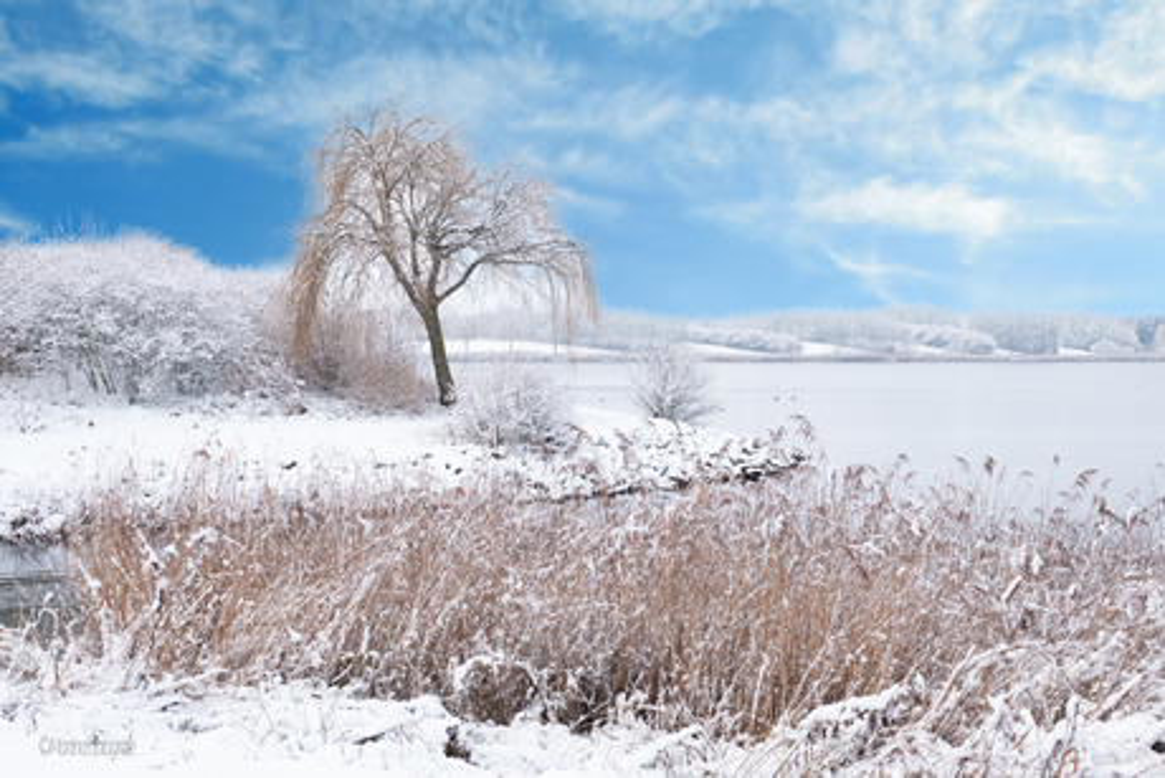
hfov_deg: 41.1
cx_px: 582
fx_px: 1554
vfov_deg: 28.1
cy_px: 389
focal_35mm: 48
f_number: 4
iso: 800
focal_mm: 17.55
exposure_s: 1/1250
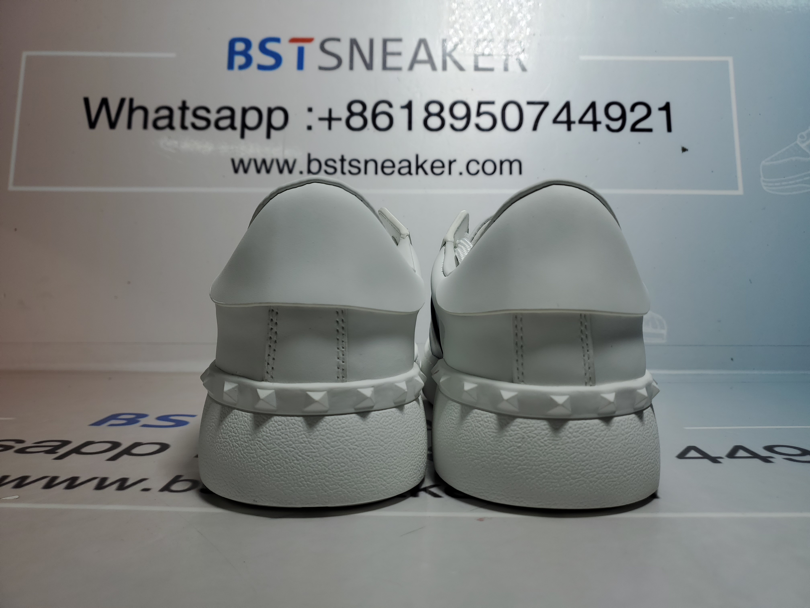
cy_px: 304
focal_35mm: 26
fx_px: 608
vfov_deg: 53.1
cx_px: 405
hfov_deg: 67.3
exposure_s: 1/1087
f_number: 1.5
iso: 50
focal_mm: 4.3
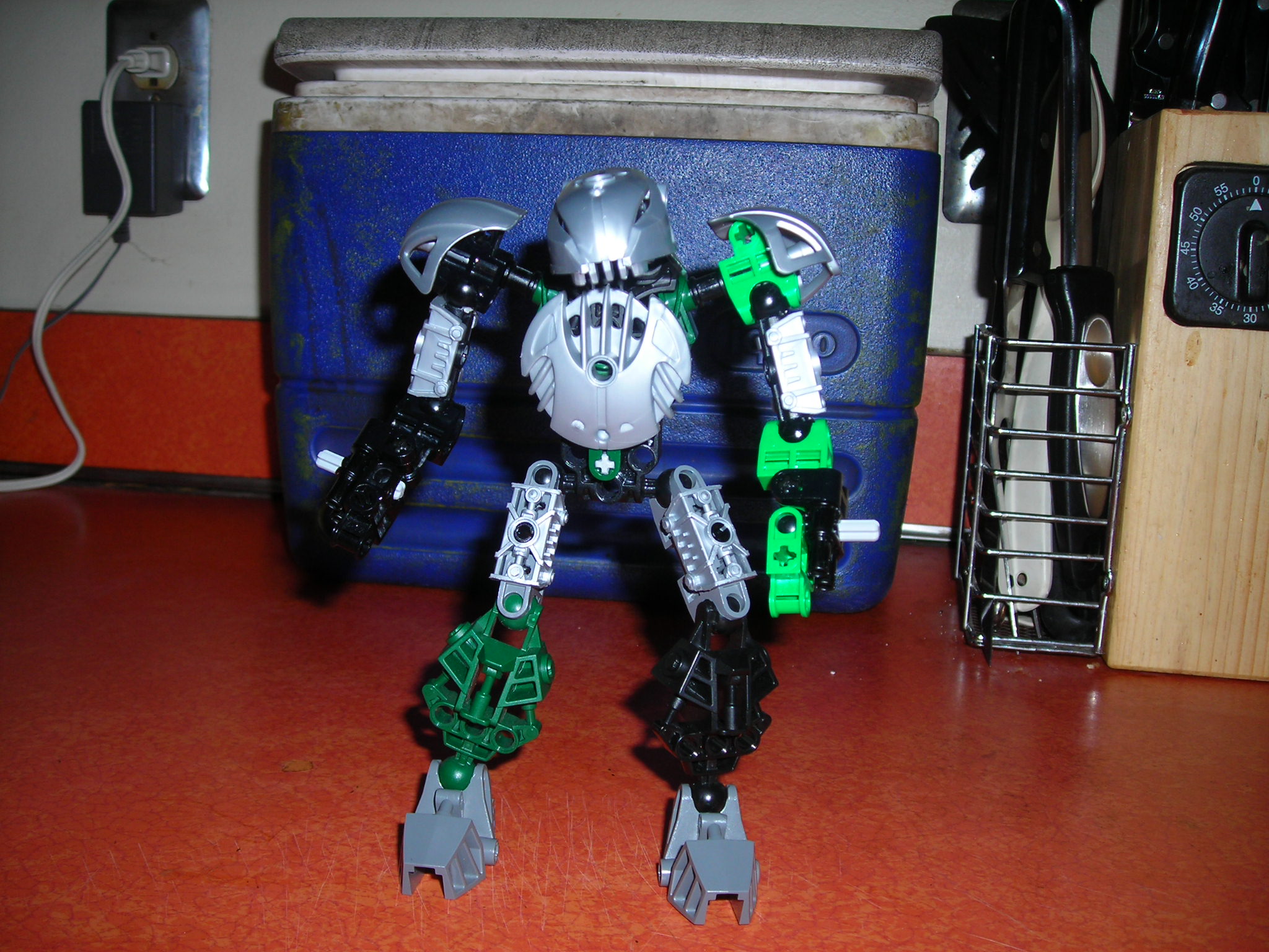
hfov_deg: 49.0
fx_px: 1393
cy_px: 476
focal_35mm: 38
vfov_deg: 37.7
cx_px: 634
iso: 50
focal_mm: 6.3
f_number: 3.2
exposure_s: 1/60.1
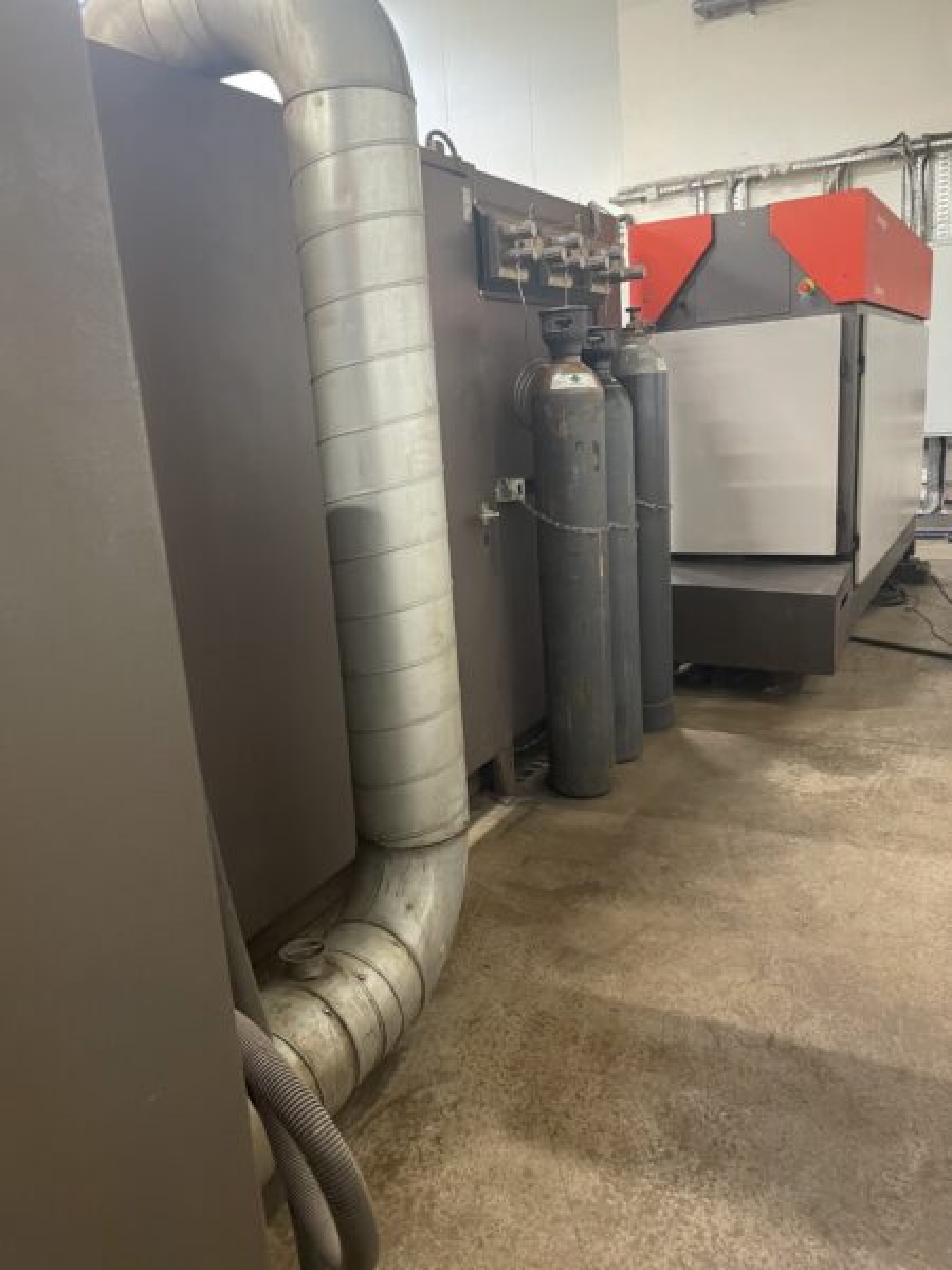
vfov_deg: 67.3
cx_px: 476
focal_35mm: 26
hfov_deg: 53.1
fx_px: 953
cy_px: 635
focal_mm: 4.2
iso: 500
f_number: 1.6
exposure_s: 1/50
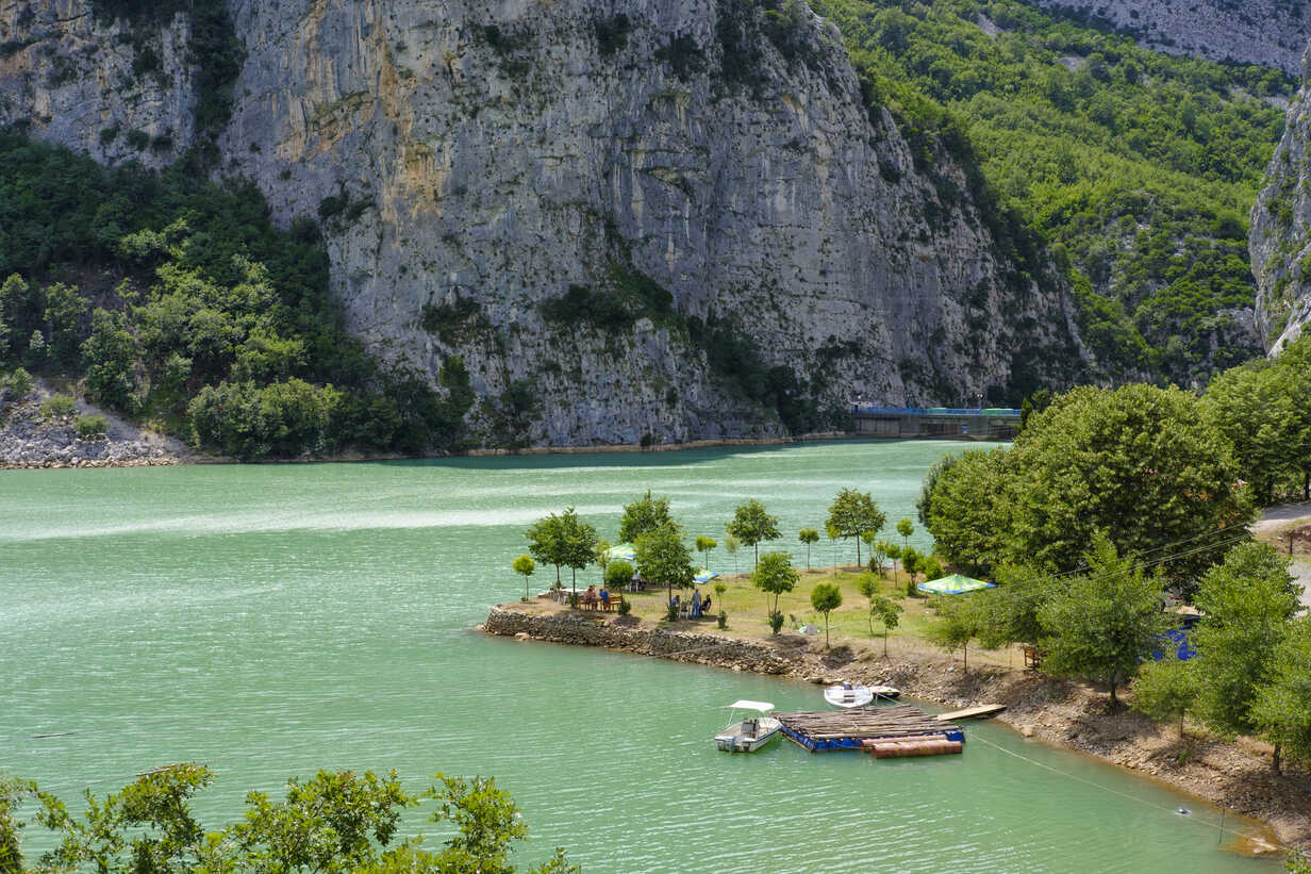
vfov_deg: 25.5
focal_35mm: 53
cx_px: 656
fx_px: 1930
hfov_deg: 37.5
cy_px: 437
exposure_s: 1/420
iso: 200
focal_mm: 35
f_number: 8
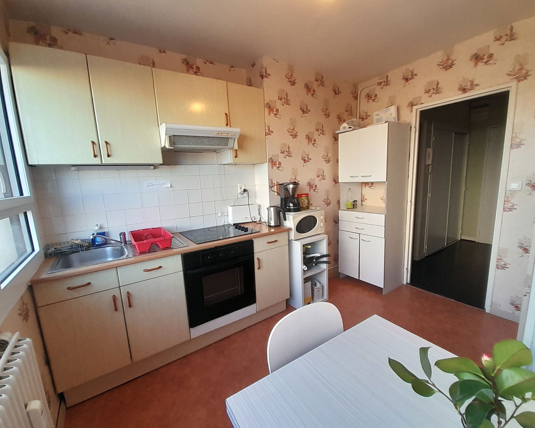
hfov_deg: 100.7
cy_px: 216
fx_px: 222
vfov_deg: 88.0
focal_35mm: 14
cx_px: 259
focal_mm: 1.13
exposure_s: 1/50
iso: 64
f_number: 2.2
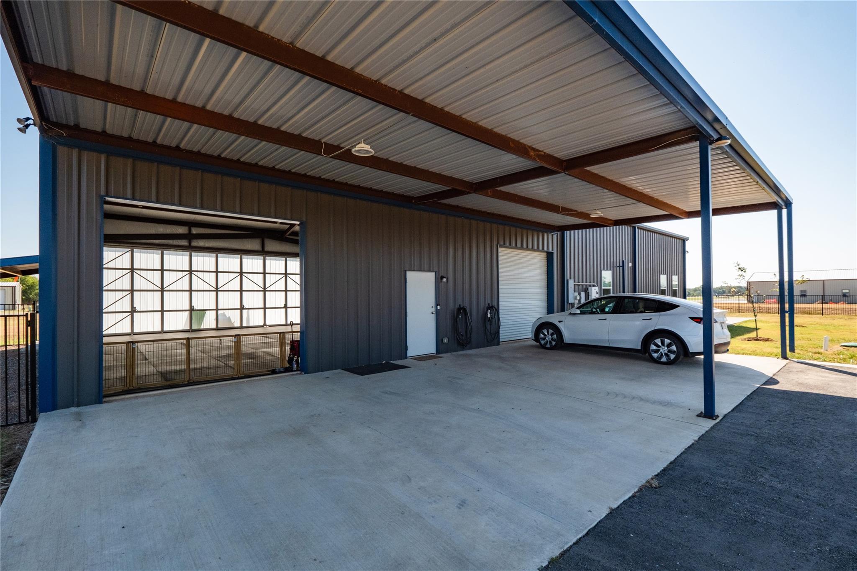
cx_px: 428
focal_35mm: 15
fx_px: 357
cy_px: 286
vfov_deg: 77.3
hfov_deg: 100.4
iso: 500
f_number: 9
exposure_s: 1/640
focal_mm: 10
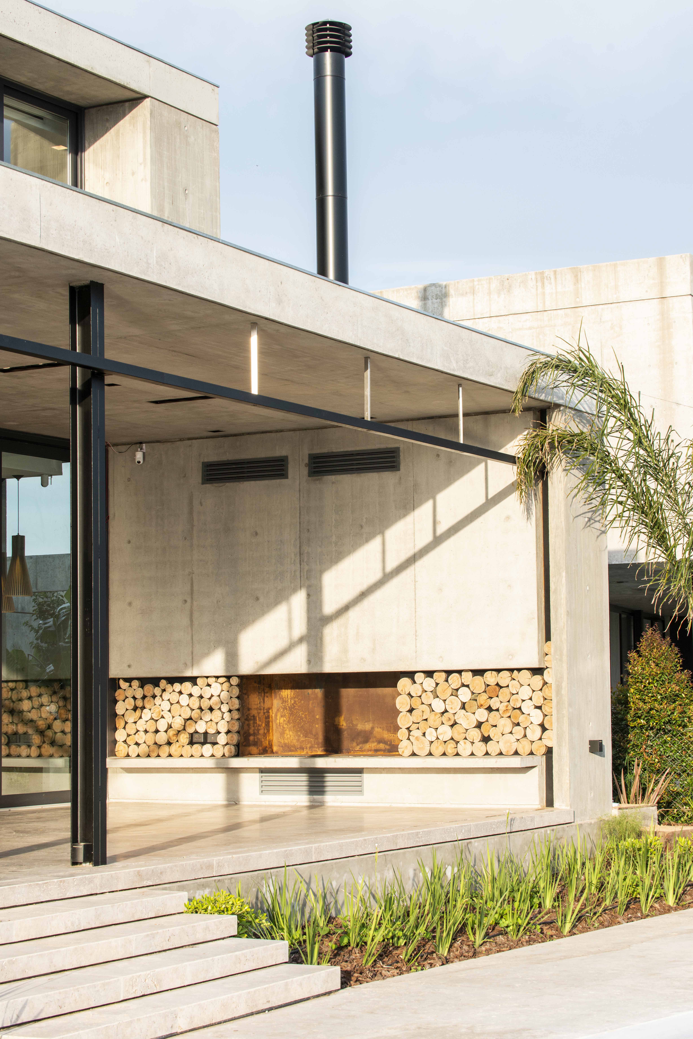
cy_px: 520
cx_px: 346
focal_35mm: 70
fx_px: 2020
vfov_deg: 28.8
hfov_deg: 19.5
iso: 640
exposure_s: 1/320
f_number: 10
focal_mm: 70
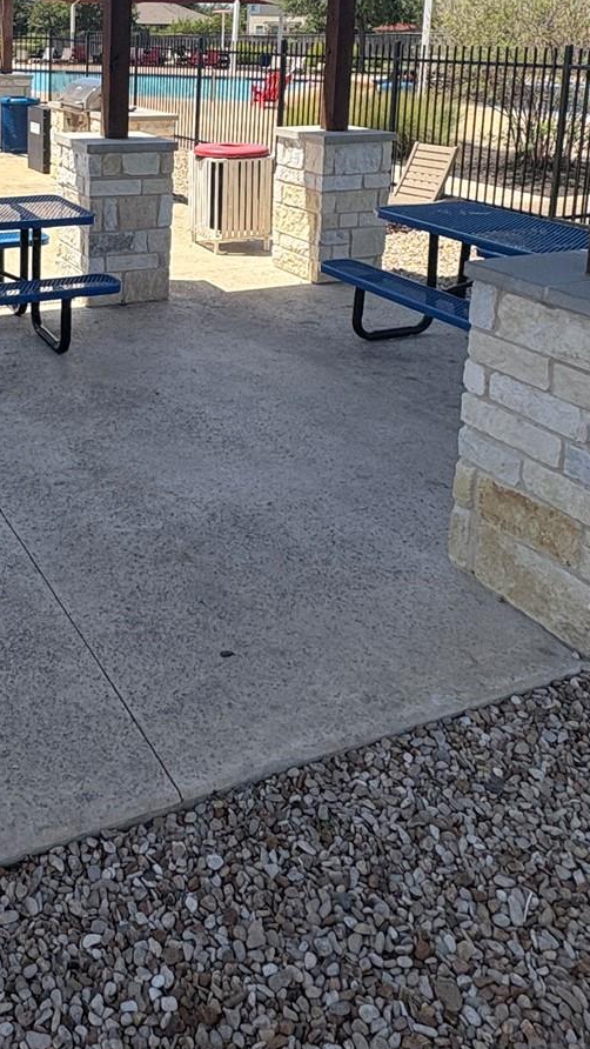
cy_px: 215
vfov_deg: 53.0
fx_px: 973
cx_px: 81
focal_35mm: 35
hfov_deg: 32.4
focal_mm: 2.22
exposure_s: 1/1976
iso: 40
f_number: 2.2
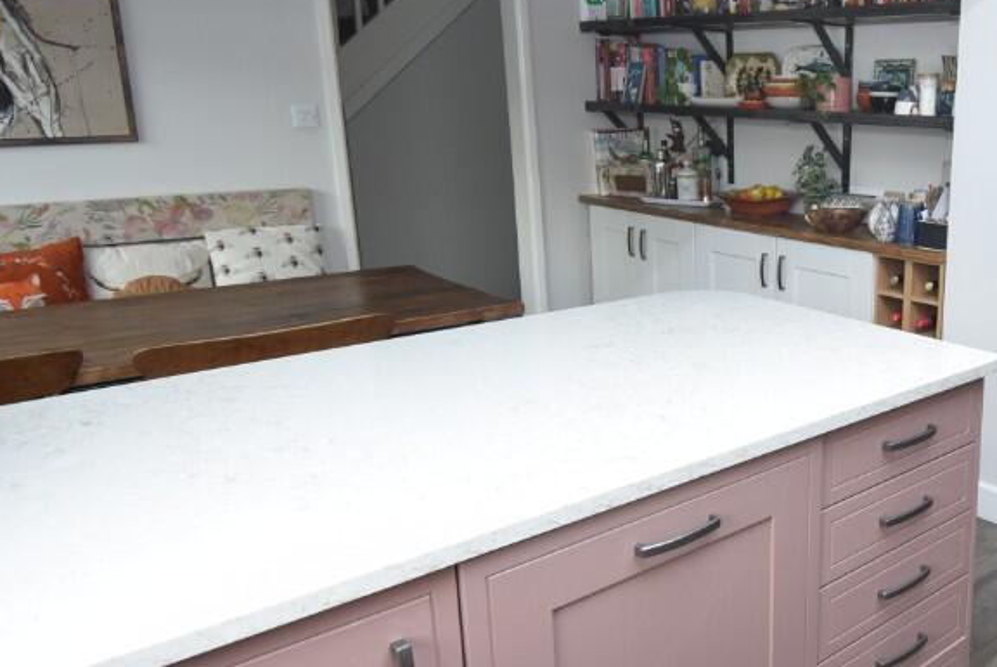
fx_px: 887
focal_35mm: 32
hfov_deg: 54.1
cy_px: 331
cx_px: 817
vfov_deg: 41.2
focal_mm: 12
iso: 400
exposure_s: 1/80
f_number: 4.5
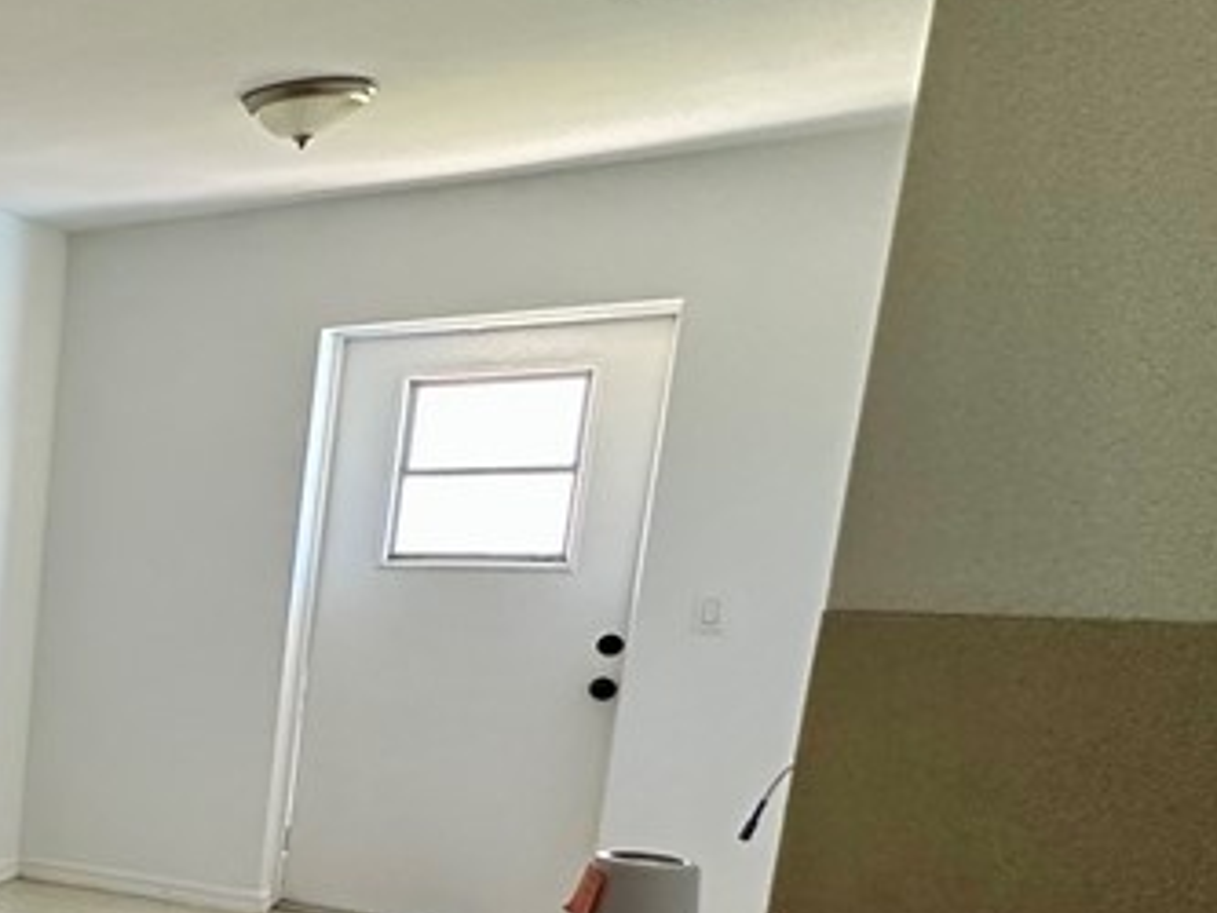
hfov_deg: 28.3
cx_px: -614
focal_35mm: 43
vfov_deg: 32.0
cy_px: 822
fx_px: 1512
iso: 250
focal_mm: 2.22
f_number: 2.2
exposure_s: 1/60
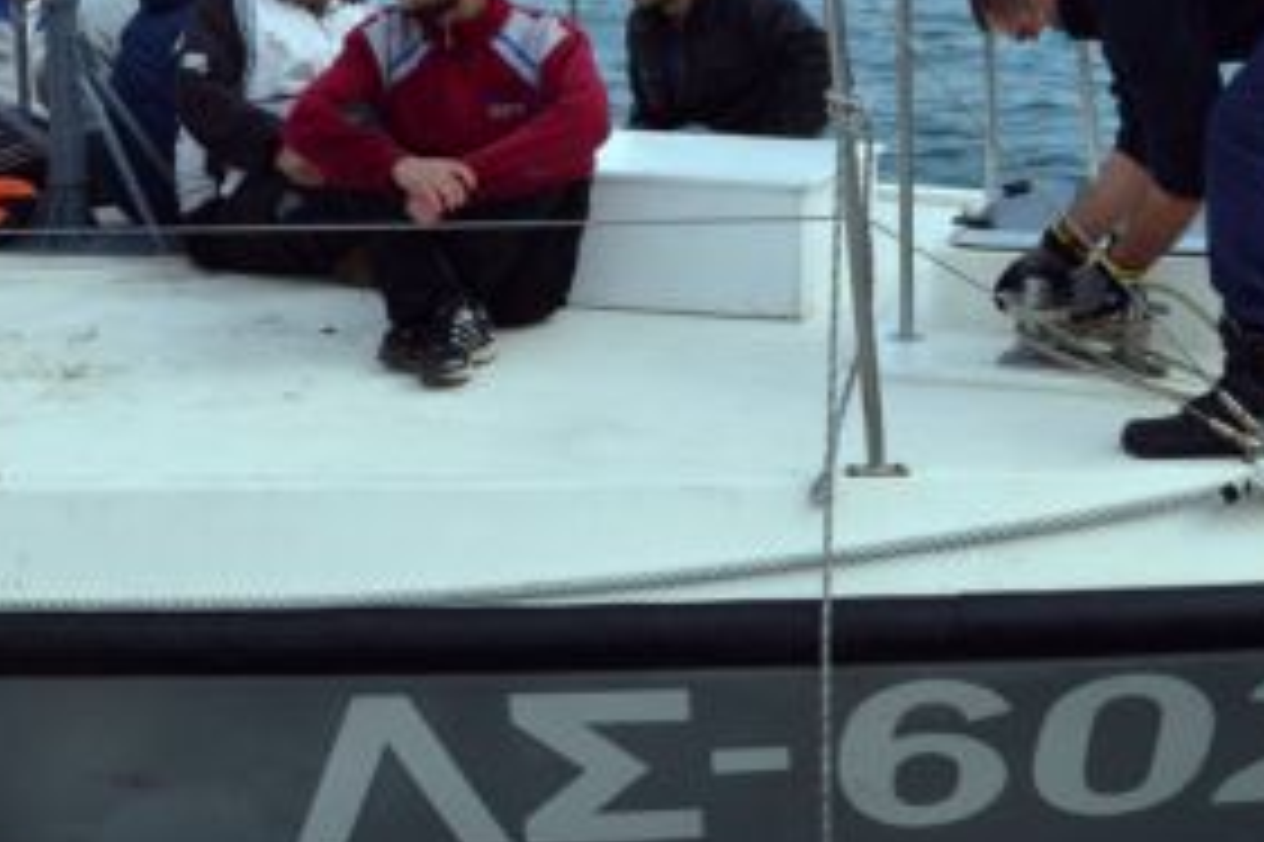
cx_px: 463
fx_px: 2877
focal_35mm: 82
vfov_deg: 16.4
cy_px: 56
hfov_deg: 24.7
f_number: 8
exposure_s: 1/250
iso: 100
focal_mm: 24
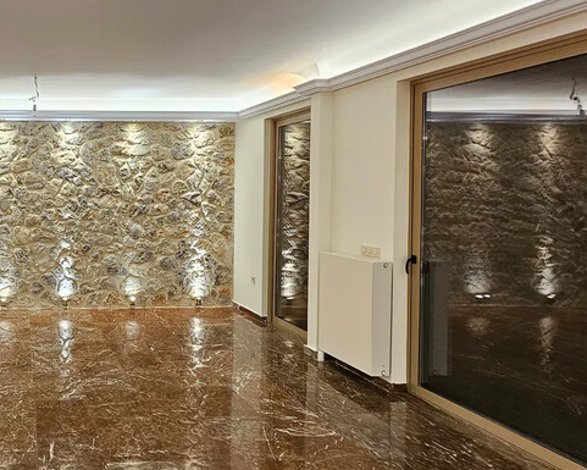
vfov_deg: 53.0
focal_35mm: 27
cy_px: 204
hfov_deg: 53.2
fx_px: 469
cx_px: 24
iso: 200
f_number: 2.2
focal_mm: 2.2
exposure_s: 1/50
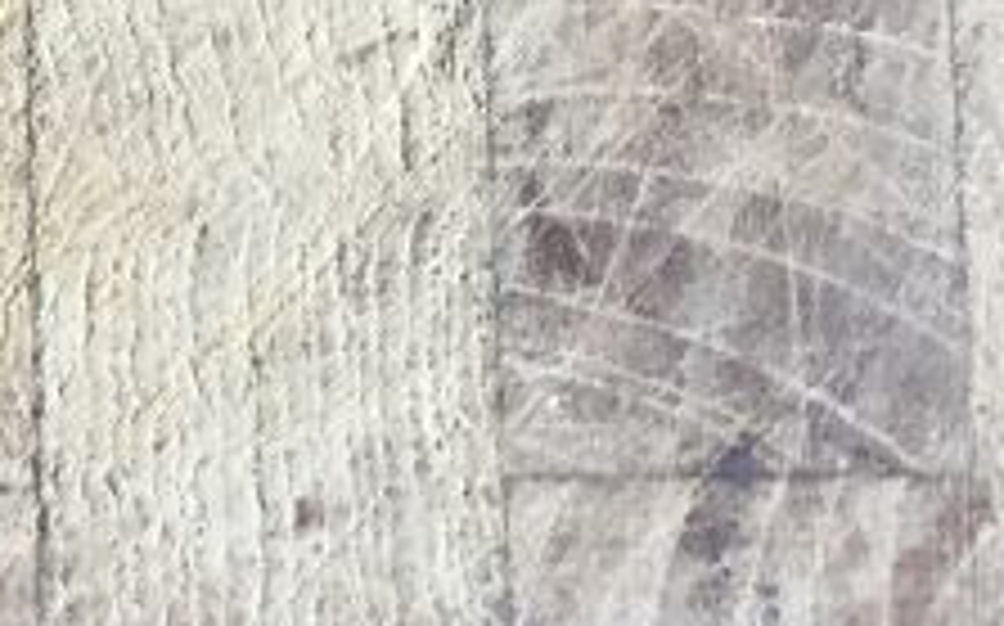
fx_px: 3691
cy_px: -1515
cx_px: -545
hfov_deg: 14.4
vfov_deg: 7.8
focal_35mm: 135
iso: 32
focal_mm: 4.15
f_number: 2.2
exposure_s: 1/30
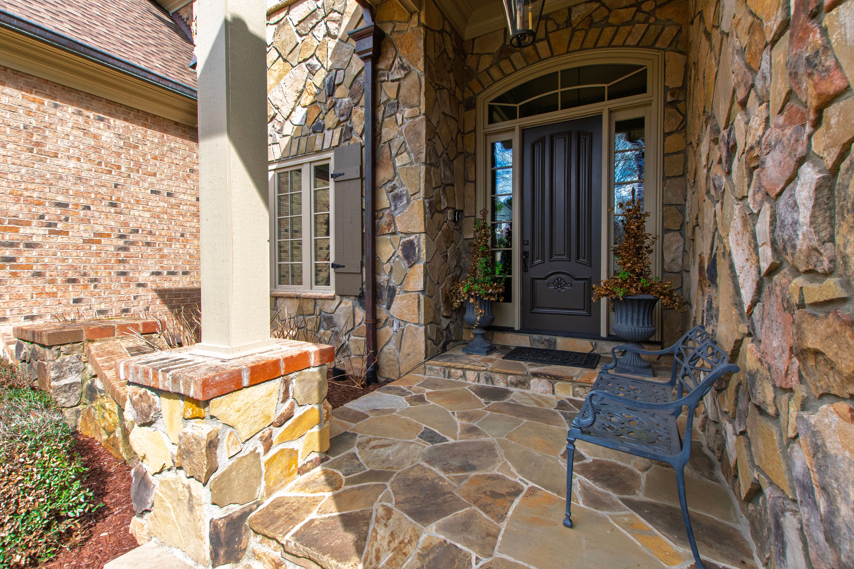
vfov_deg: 77.3
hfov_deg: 100.4
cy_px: 284
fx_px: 356
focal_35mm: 15
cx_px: 427
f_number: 8
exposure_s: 1/200
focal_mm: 10
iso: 160
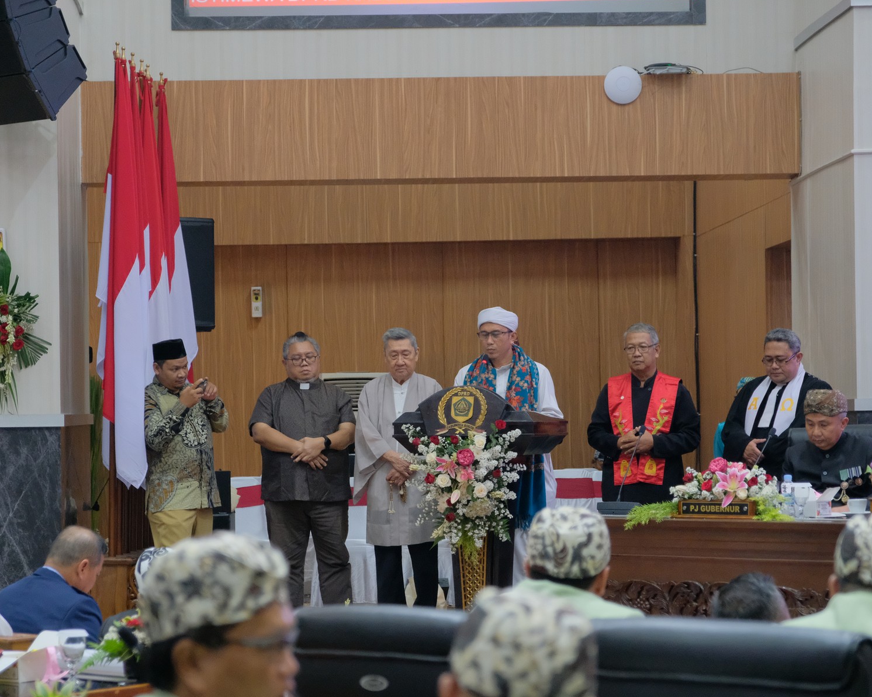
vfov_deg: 16.4
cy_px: 347
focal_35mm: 94
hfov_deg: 20.4
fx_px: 2425
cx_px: 432
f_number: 2.8
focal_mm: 55
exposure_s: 1/80
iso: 4000
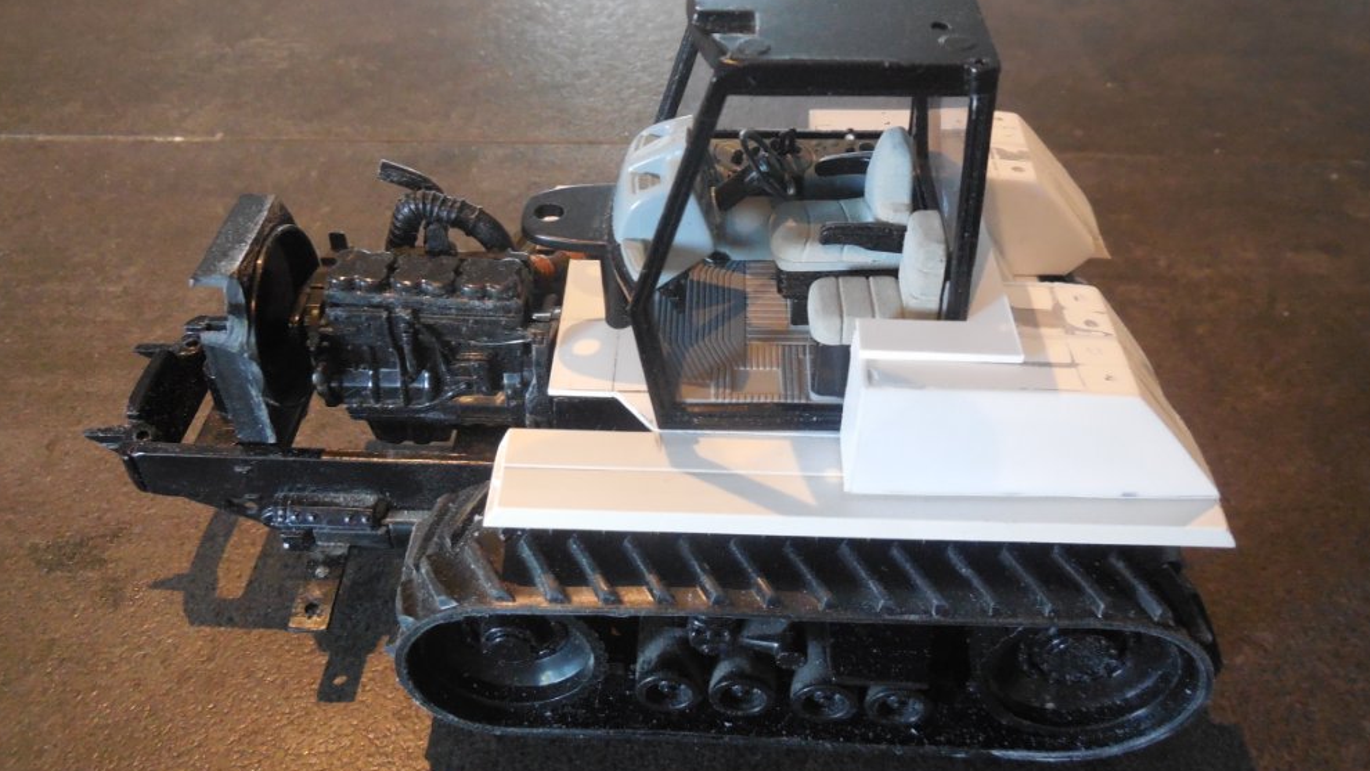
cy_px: 379
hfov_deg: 59.5
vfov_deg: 35.6
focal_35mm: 33
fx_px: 1199
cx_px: 688
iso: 800
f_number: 3.2
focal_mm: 5.3
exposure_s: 1/30
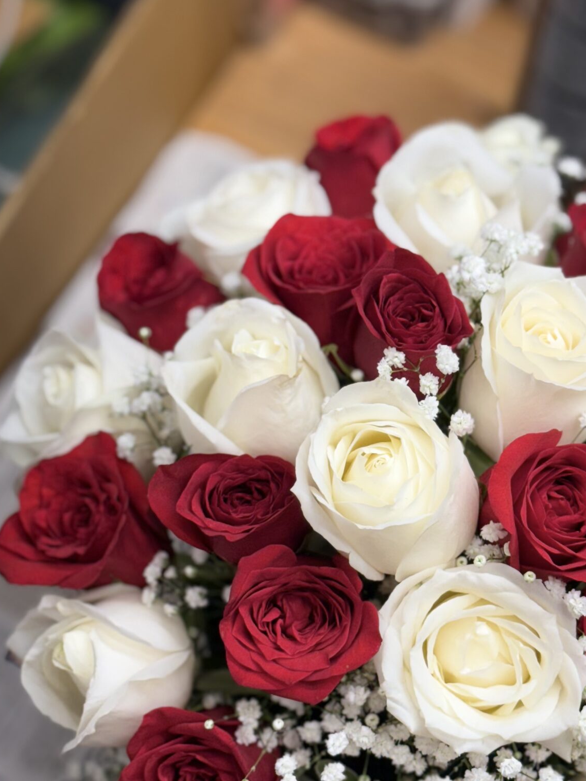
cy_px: 403
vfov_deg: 24.1
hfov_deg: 18.1
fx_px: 1828
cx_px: 438
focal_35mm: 81
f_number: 1.78
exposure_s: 1/148
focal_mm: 6.76
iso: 64
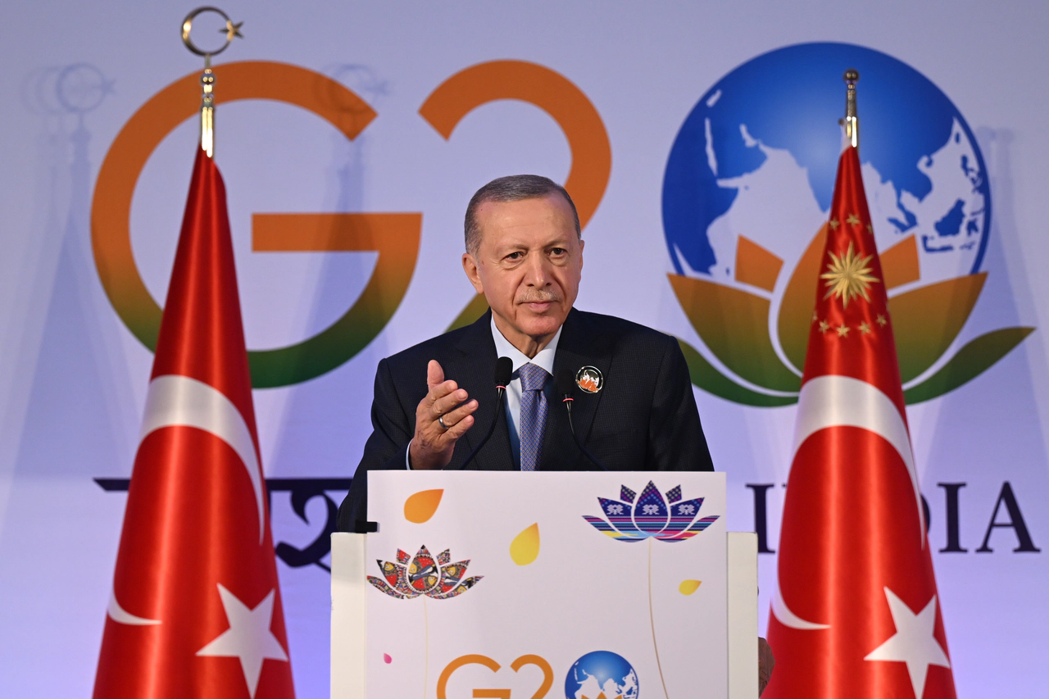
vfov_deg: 11.1
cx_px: 524
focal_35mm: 124
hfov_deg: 16.5
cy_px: 350
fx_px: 3613
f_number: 2.8
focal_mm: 83
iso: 800
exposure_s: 1/500
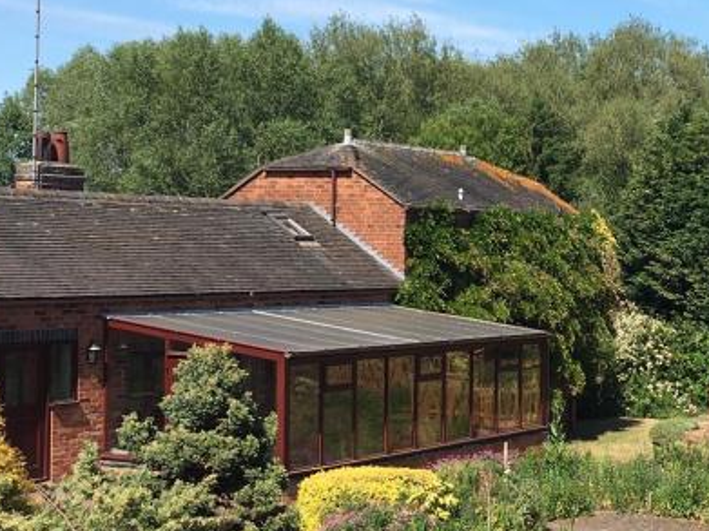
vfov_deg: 19.4
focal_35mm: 76
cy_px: 301
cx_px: 615
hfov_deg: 25.0
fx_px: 1556
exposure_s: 1/1166
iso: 25
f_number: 2.2
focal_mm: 4.15
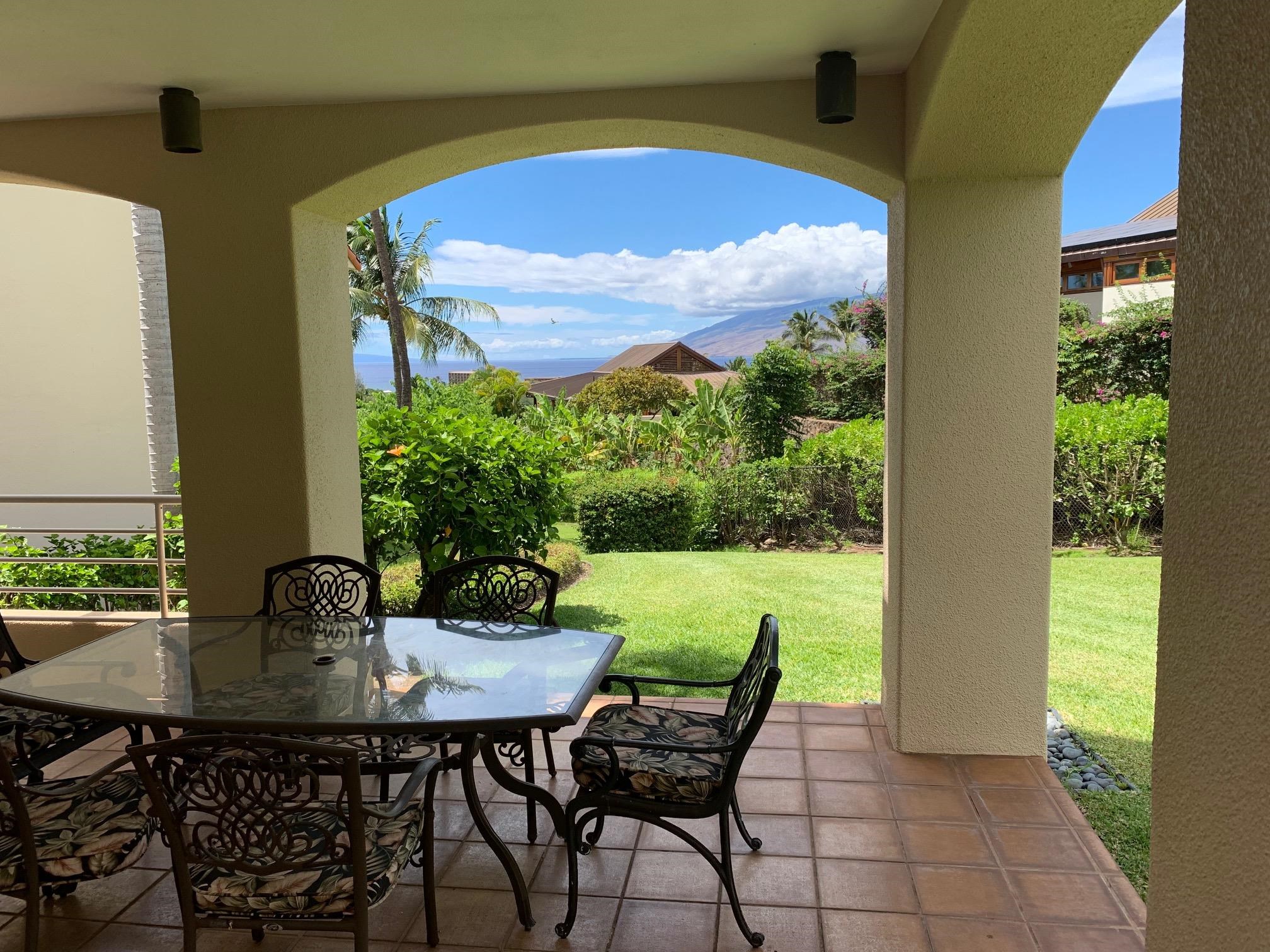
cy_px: 476
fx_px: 954
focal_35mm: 26
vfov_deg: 53.1
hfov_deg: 67.3
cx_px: 635
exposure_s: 1/1124
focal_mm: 4.25
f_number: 1.8
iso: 25
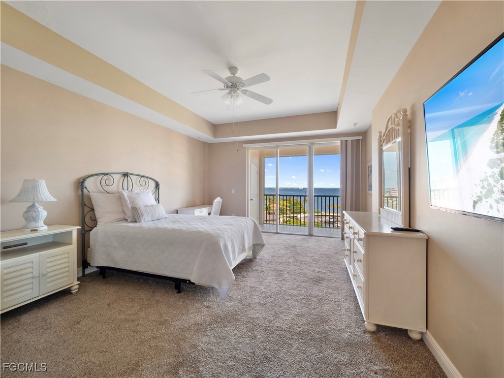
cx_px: 252
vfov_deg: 85.7
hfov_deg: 102.1
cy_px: 189
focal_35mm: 14
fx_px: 204
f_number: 7.1
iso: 200
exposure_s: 1/8
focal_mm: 7
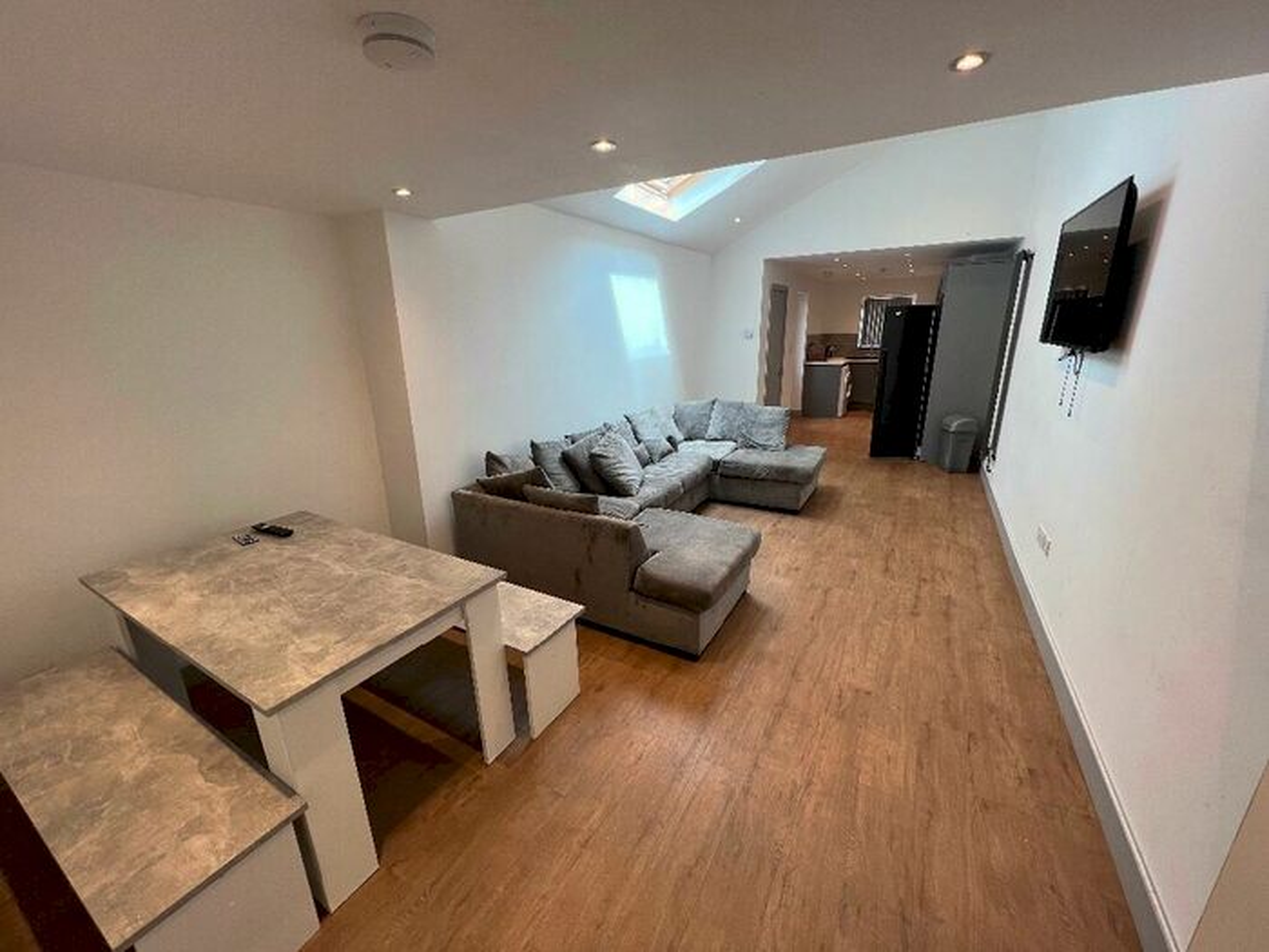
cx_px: 634
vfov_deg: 89.9
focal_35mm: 13
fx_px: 477
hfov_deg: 106.2
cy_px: 476
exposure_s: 1/100
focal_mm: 1.57
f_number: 1.8
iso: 50
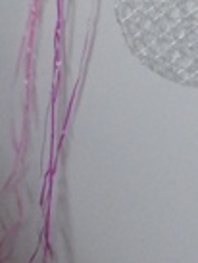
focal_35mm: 134
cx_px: 377
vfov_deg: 13.1
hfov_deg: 10.3
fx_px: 1020
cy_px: -227
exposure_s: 1/13
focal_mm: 4
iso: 400
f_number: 3
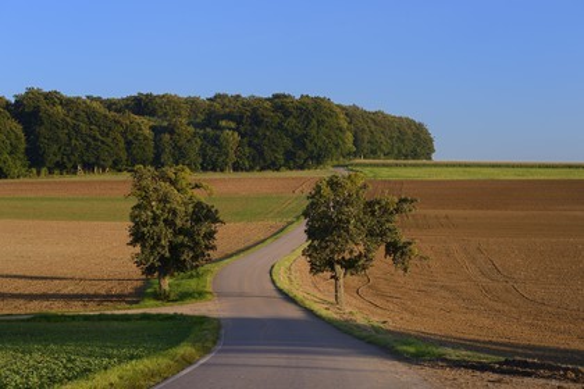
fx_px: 1135
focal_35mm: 70
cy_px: 194
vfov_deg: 19.5
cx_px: 292
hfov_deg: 28.8
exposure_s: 1/250
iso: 200
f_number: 8
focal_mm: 70
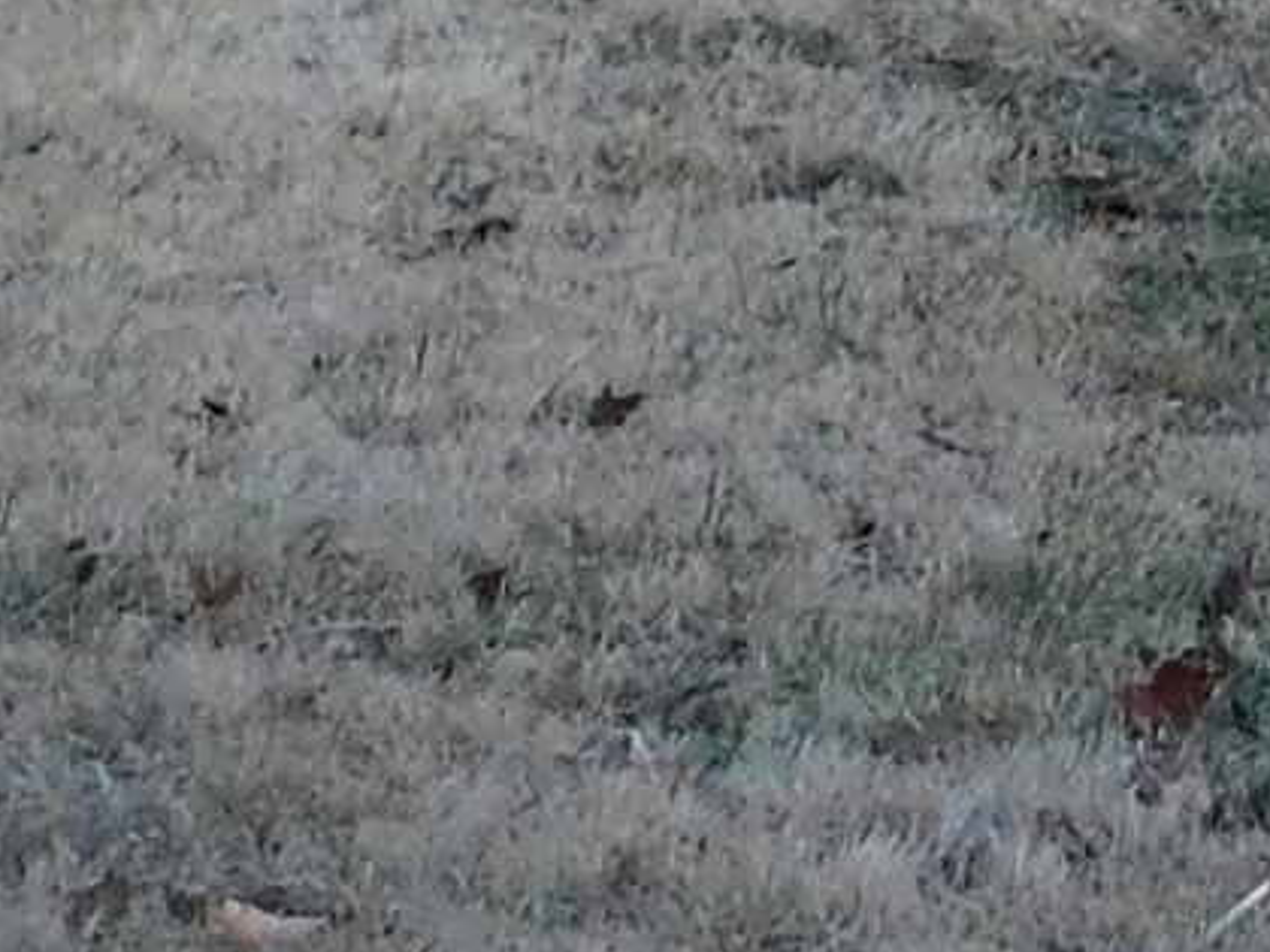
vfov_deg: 6.8
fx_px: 7521
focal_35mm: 205
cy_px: -1387
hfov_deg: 8.9
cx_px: 2900
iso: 125
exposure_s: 1/200
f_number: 3.2
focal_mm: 4.9
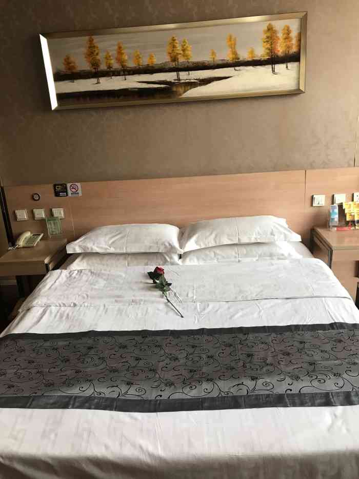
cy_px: 240
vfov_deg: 63.4
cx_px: 180
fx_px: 387
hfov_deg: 49.8
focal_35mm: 28
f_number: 1.8
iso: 40
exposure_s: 1/17
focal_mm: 3.99
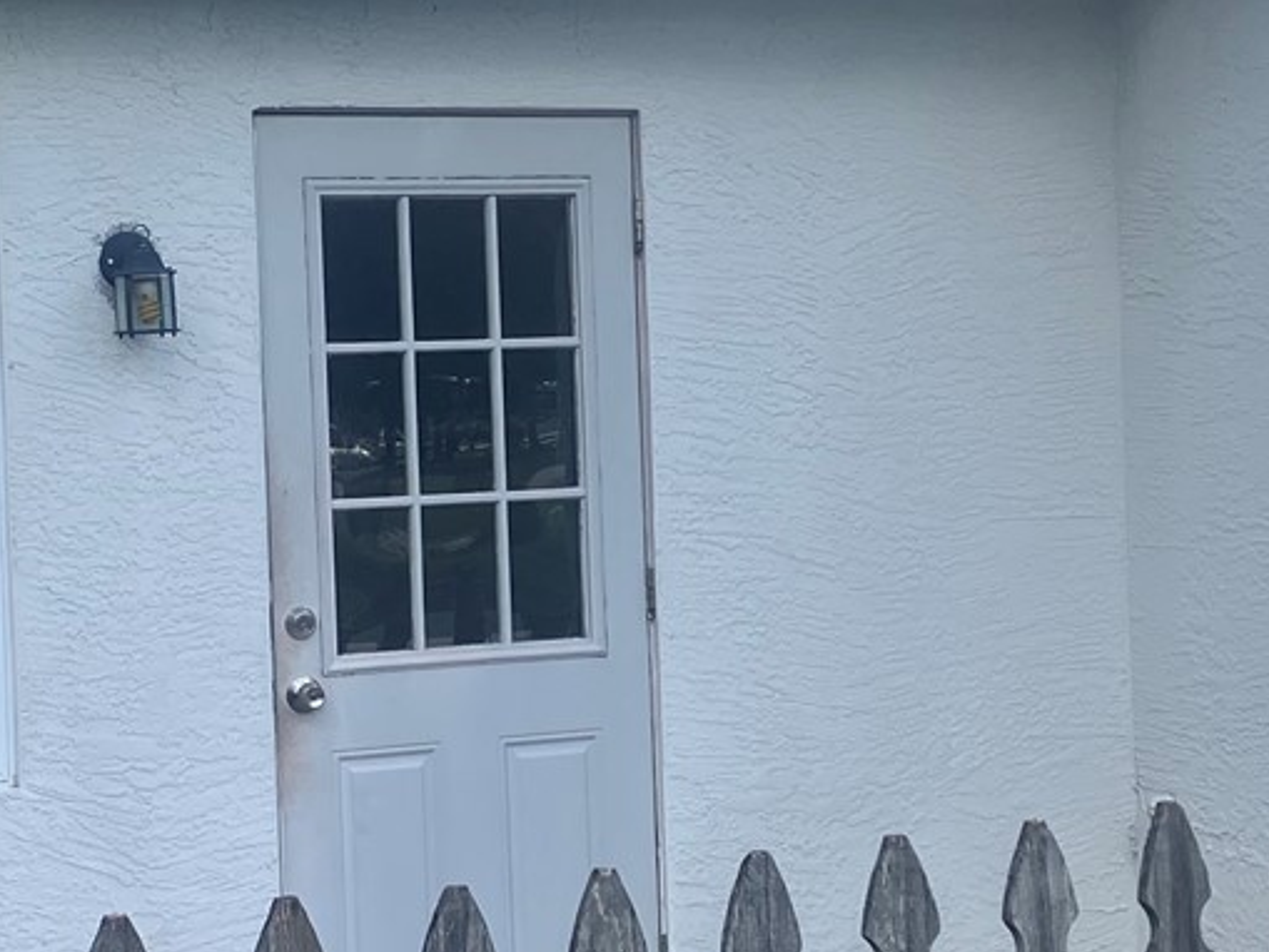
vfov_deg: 16.8
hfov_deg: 22.2
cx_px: 576
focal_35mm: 88
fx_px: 3227
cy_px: 454
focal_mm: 3.99
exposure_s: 1/1130
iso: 32
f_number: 1.8
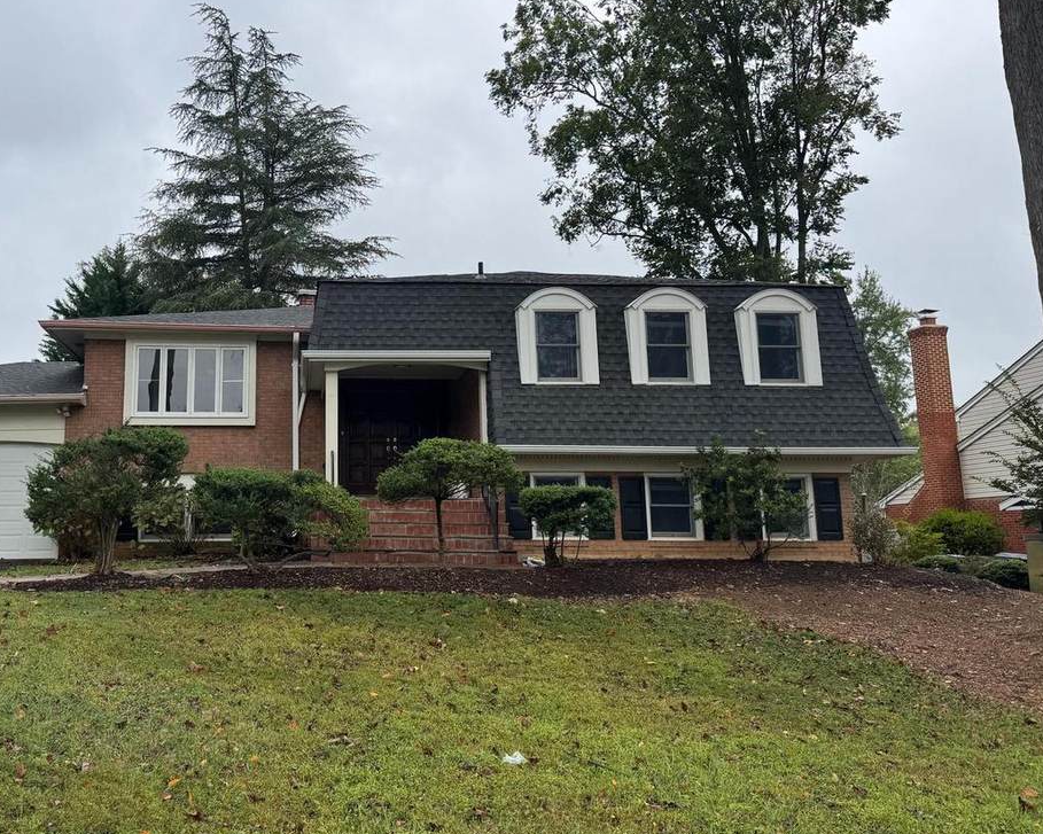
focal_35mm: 33
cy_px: 372
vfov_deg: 44.5
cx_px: 359
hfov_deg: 53.3
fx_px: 1019
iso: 80
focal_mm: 6.76
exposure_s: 1/1238
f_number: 1.78
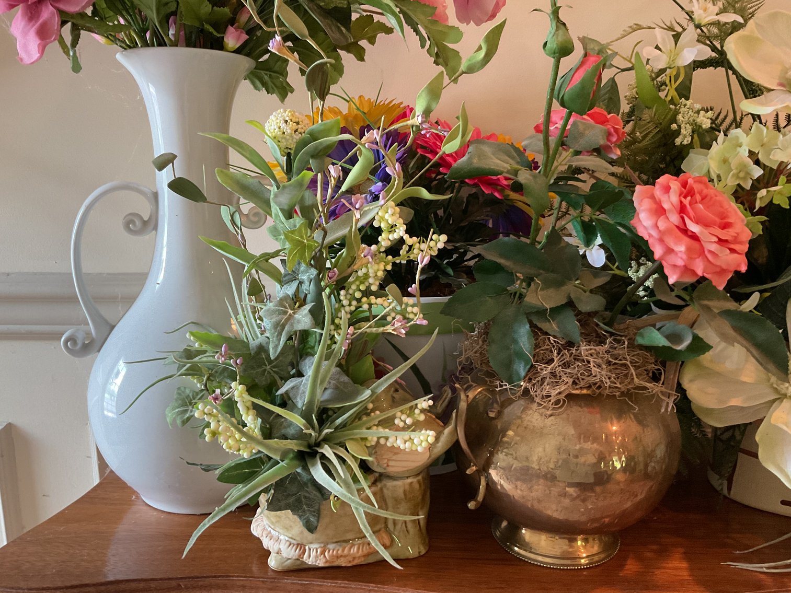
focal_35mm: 29
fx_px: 663
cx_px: 396
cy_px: 296
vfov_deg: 48.2
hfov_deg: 61.7
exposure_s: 1/60
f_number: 1.8
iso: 200
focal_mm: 3
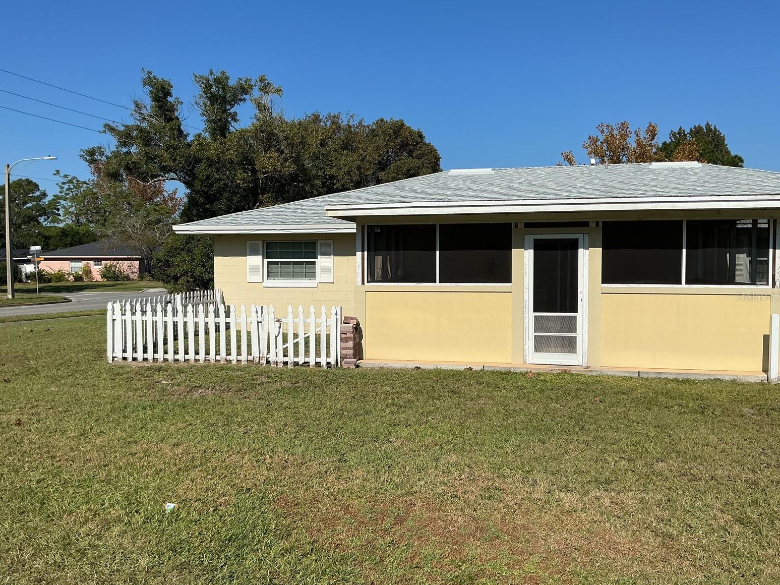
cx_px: 381
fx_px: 676
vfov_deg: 46.8
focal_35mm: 30
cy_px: 297
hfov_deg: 60.0
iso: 25
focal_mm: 3
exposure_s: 1/3788
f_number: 1.8
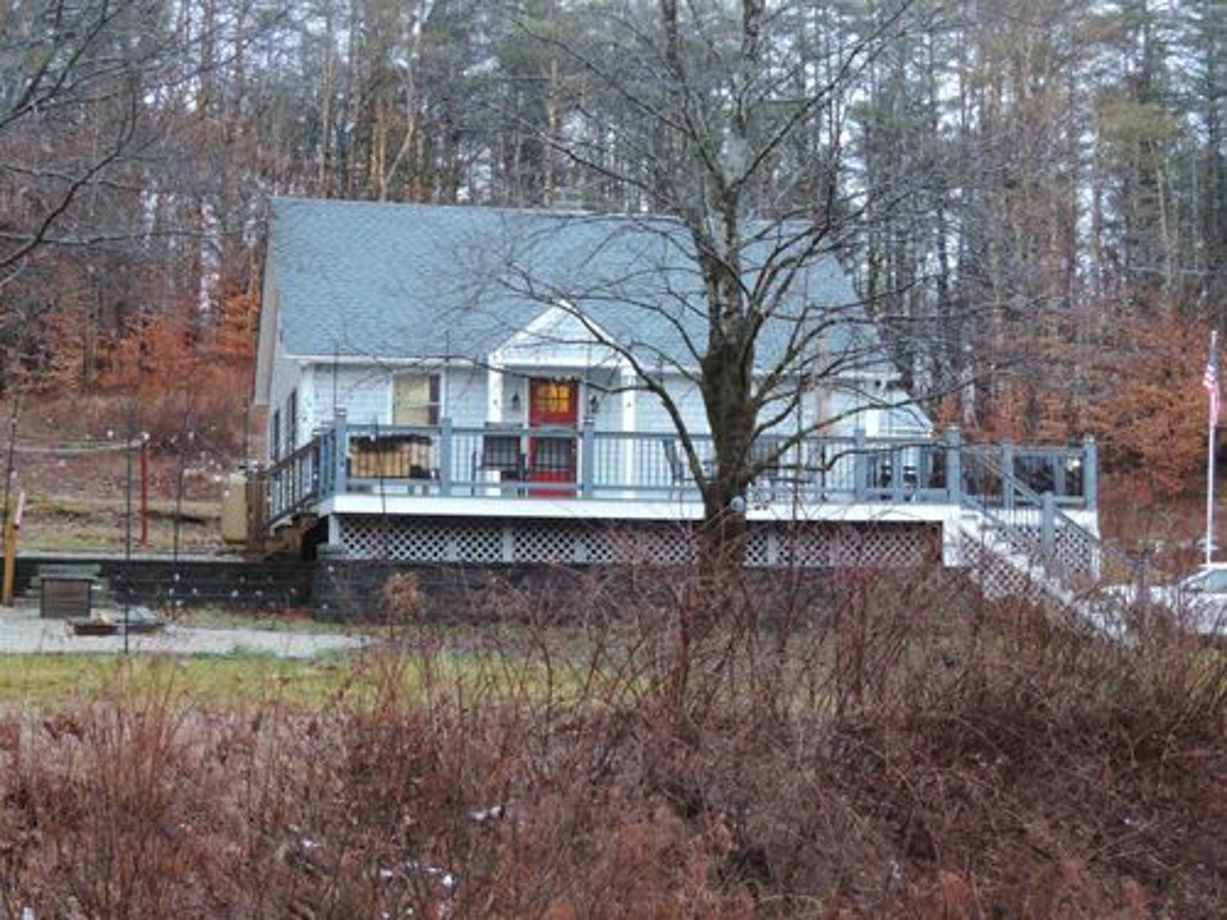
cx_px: 614
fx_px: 2127
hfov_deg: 32.2
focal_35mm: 60
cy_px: 460
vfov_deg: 24.4
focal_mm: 10.7
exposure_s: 1/20
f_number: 3.7
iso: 400
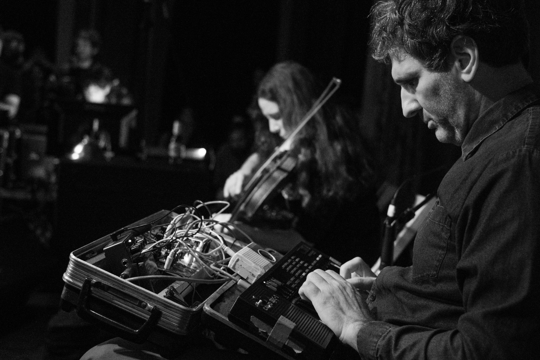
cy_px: 180
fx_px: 795
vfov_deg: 25.5
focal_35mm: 53
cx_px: 270
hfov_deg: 37.5
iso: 3200
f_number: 2.8
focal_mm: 35
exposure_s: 1/125
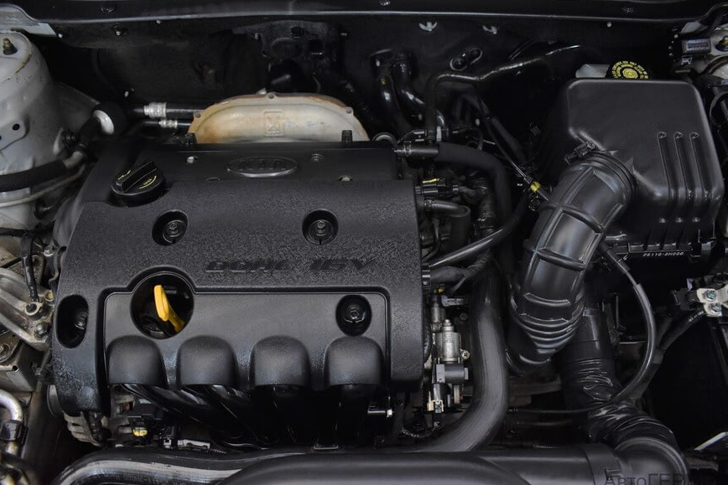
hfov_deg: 65.5
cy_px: 246
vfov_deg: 46.4
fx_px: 566
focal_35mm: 28
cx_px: 360
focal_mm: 18
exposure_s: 1/60
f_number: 3.5
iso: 1100
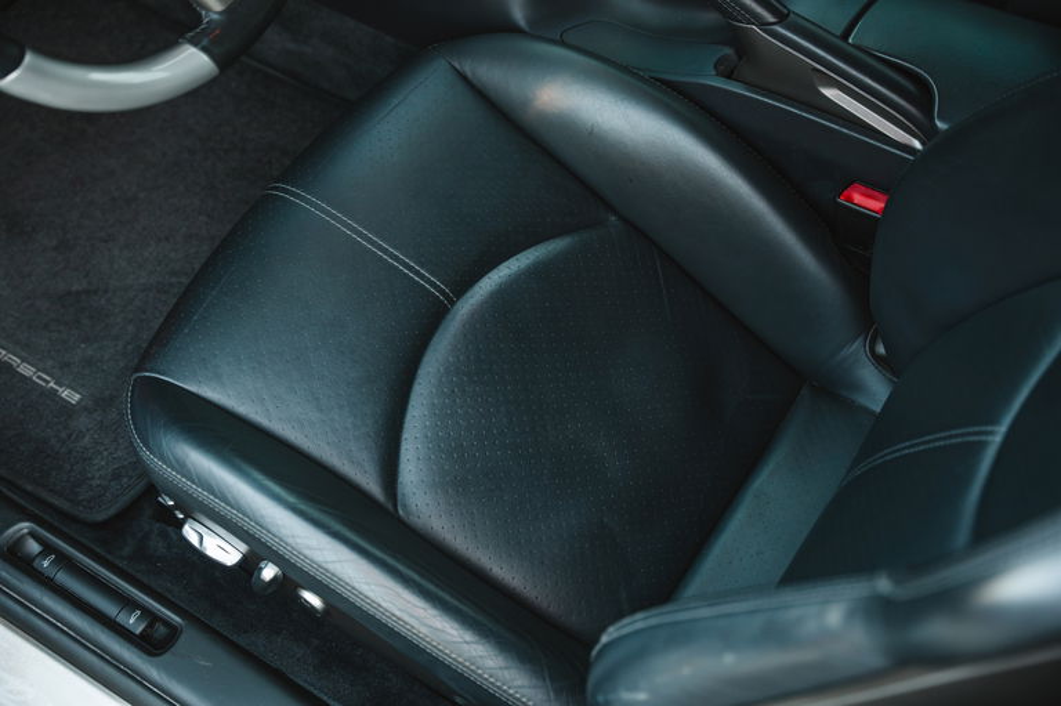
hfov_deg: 40.3
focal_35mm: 49
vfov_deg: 27.4
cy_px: 353
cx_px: 530
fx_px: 1446
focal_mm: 49.1
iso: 100
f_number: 2.8
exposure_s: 1/200
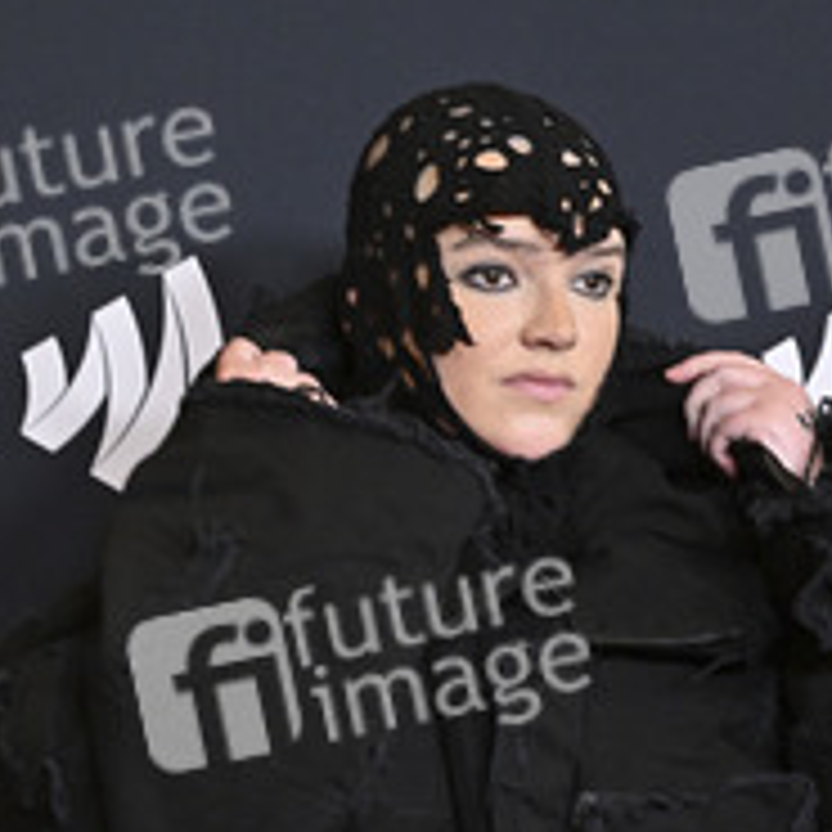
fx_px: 3997
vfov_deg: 11.7
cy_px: 890
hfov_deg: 11.9
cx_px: 490
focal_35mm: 147
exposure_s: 1/250
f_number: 5.6
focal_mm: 80
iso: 4000
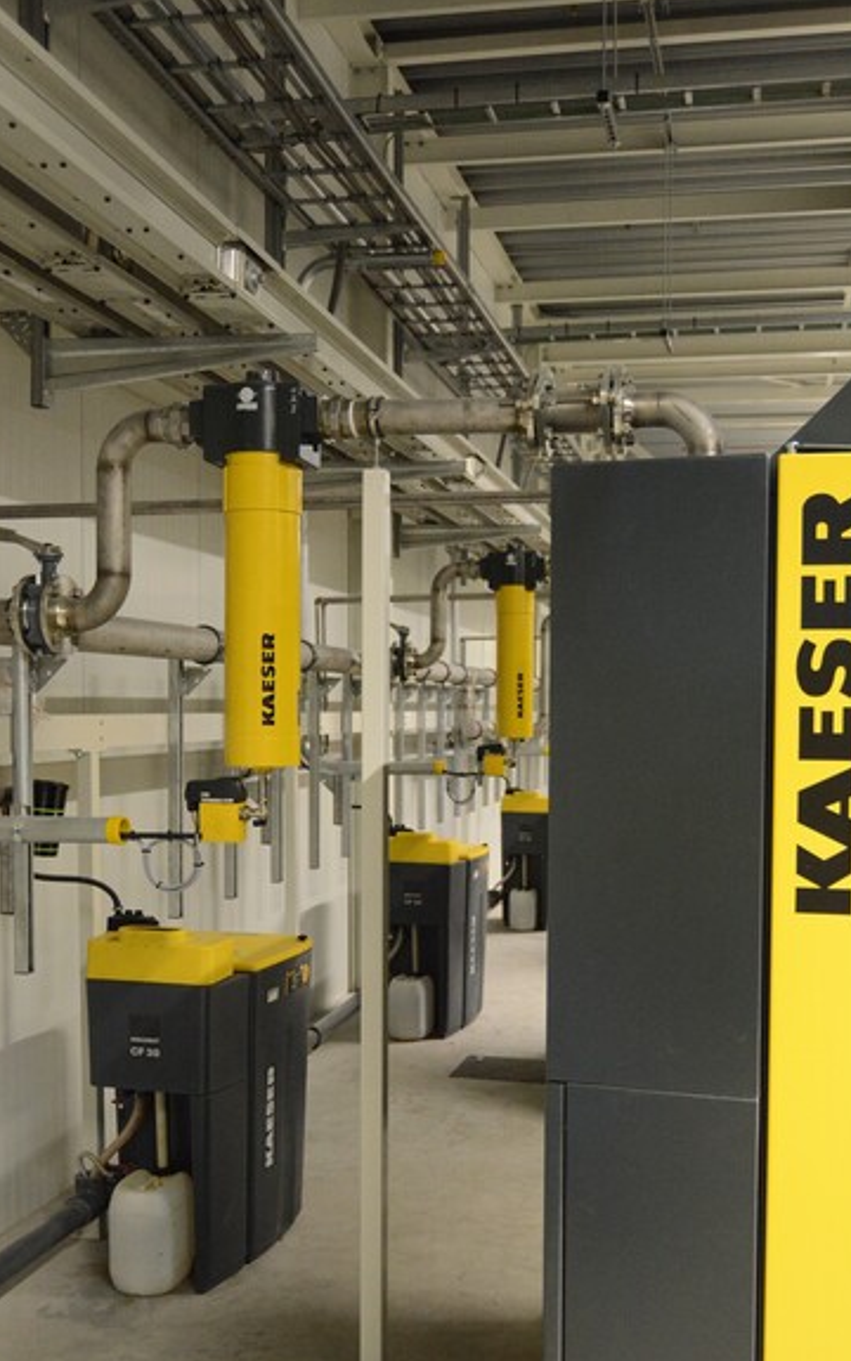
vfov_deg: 50.3
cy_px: 762
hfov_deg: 32.7
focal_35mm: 39
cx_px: 518
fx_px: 1447
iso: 6400
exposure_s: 1/100
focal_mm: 32
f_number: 5
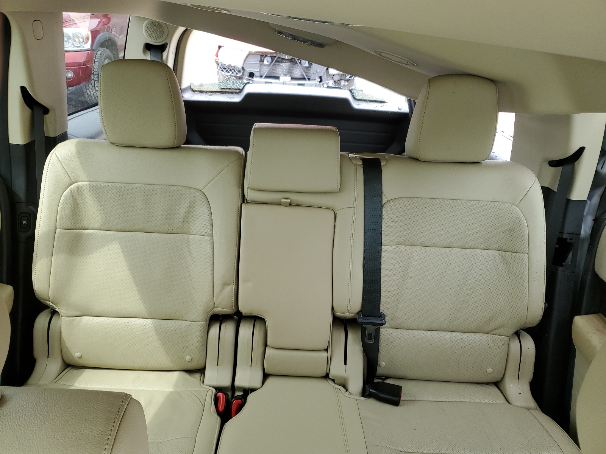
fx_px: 455
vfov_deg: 53.1
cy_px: 227
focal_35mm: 26
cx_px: 303
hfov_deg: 67.3
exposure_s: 1/135
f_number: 1.5
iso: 50
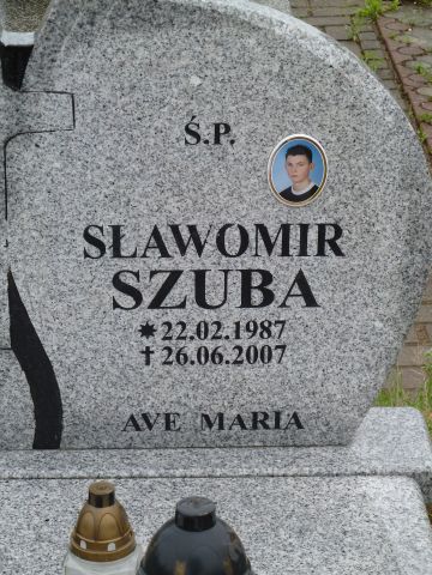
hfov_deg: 14.2
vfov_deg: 18.9
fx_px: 1731
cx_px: 216
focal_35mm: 104
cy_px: 288
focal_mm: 17
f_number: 4.3
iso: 80
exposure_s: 1/100
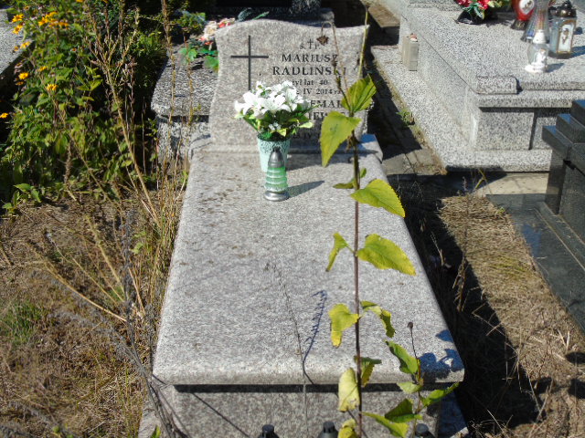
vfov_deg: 31.5
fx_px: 777
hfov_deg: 41.2
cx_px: 292
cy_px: 219
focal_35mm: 46
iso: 80
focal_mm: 8.2
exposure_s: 1/640
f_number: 4.1
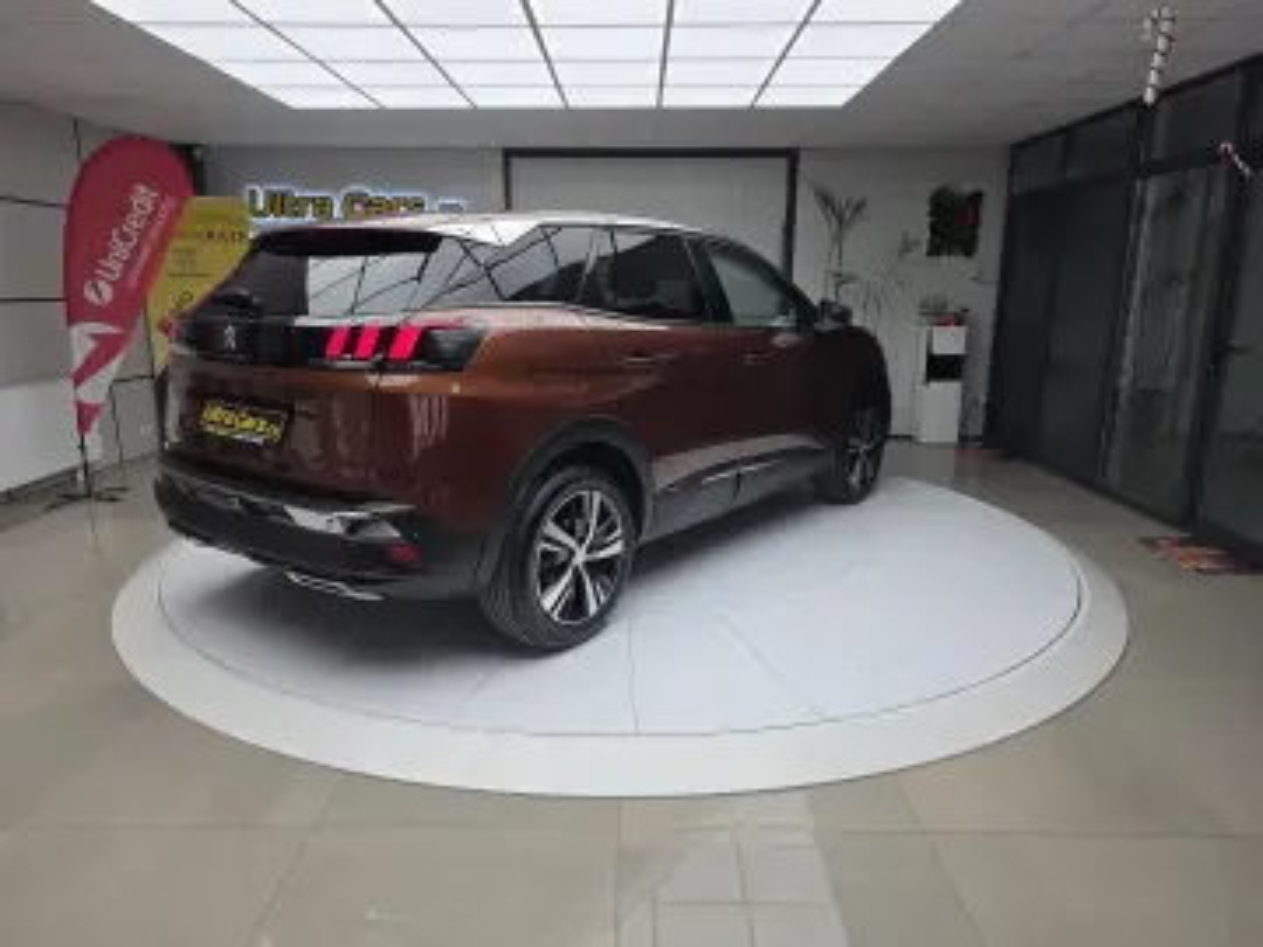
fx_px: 839
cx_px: 632
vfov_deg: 58.9
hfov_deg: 73.9
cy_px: 474
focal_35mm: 23
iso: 12
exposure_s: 1/109
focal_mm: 6.25
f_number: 1.7
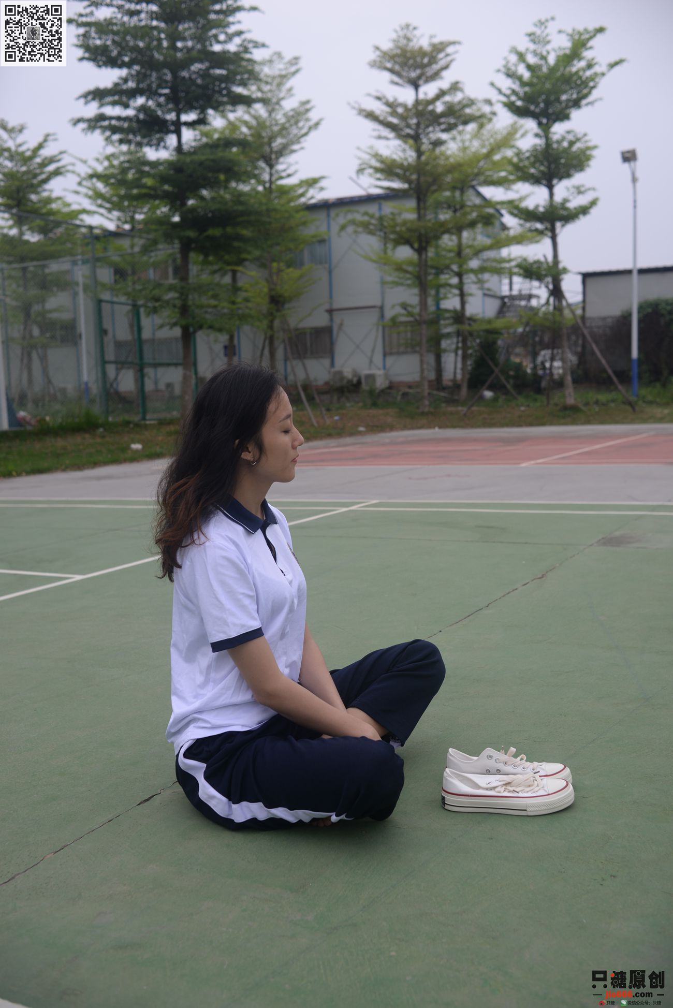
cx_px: 336
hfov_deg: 37.9
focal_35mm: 35
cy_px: 504
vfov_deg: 54.4
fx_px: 980
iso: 160
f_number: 5
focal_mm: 35
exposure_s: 1/250
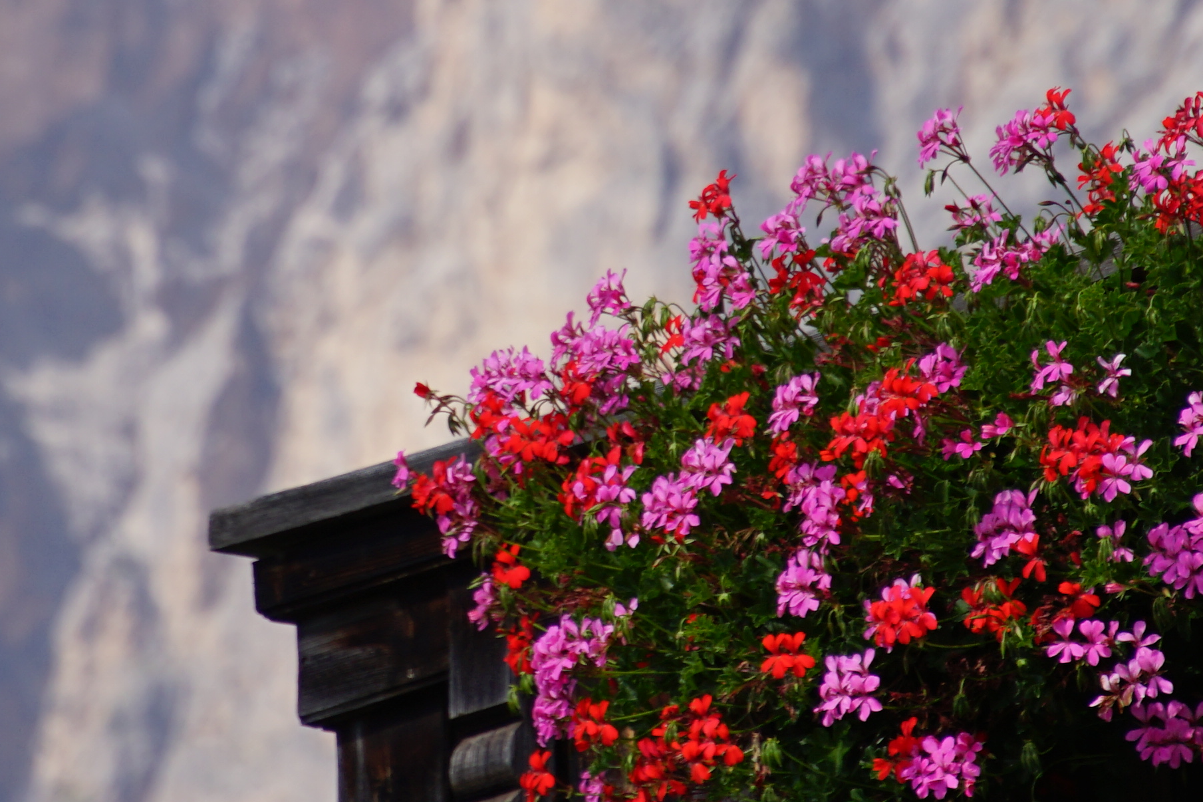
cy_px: 288
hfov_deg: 4.5
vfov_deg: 3.0
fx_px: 15270
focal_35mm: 457
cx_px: 458
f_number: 6.3
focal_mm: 140
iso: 100
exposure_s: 1/320
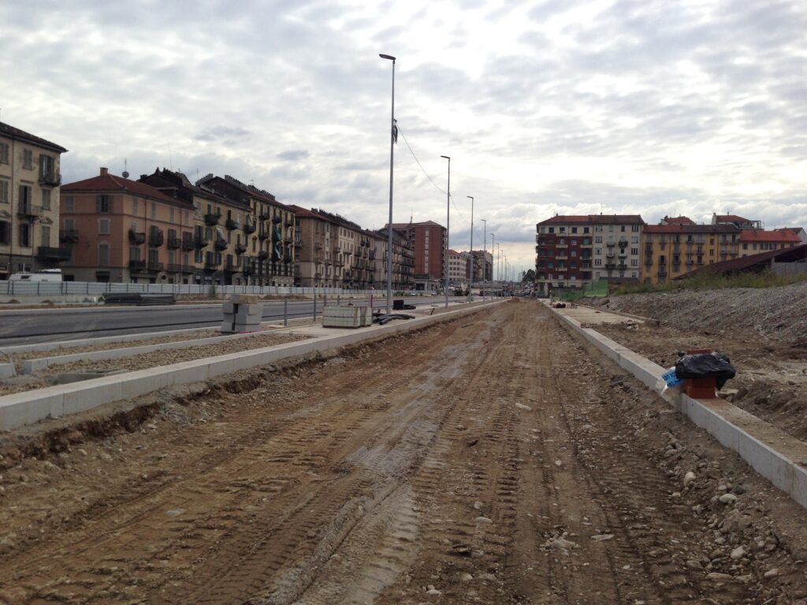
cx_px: 404
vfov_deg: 42.9
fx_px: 769
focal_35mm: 33
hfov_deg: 55.4
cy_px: 302
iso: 50
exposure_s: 1/2008
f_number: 2.4
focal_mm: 4.12
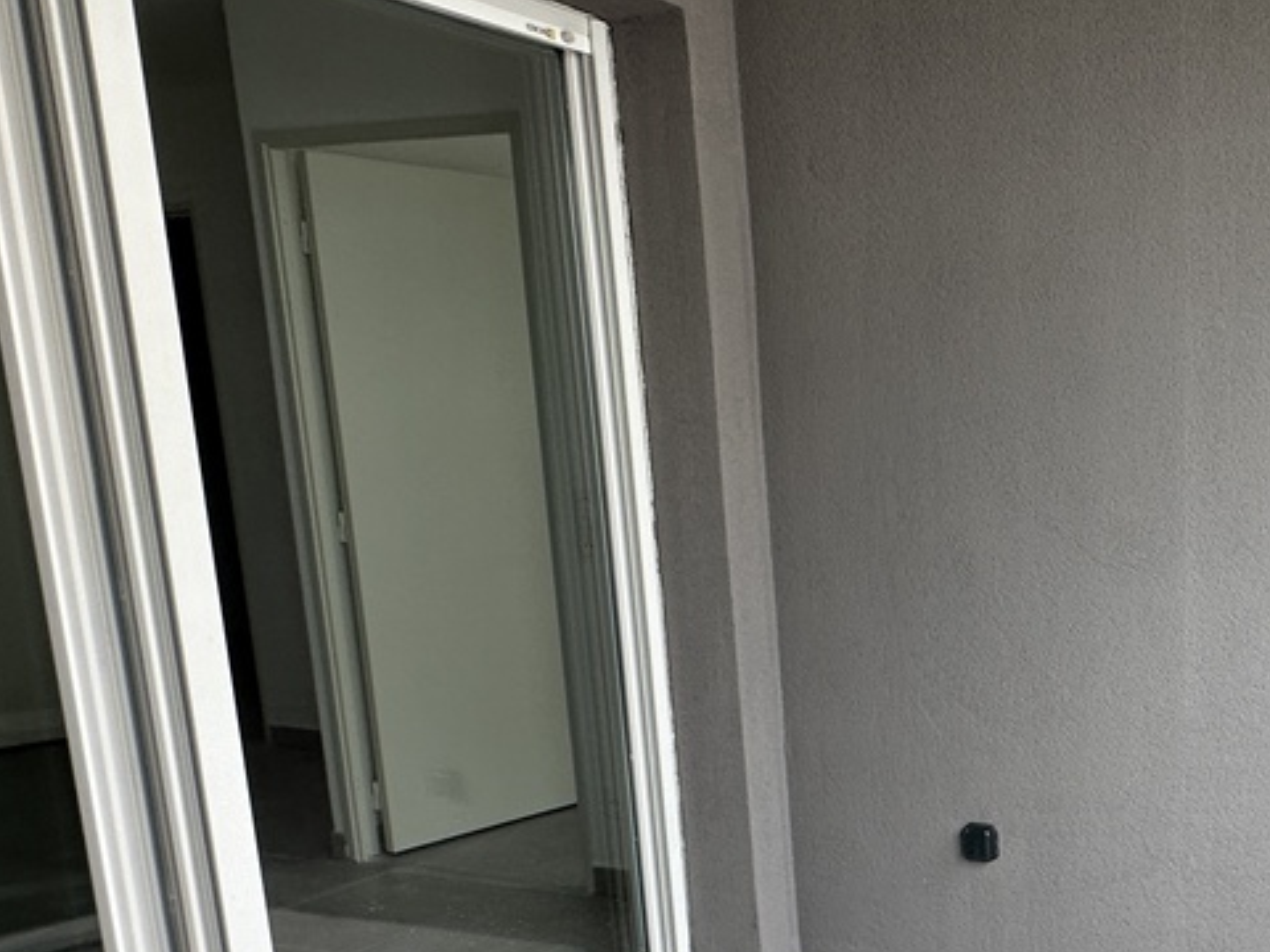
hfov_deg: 43.7
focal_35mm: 35
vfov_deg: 40.3
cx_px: 1315
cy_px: 611
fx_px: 1284
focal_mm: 2.22
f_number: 2.2
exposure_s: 1/99
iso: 64
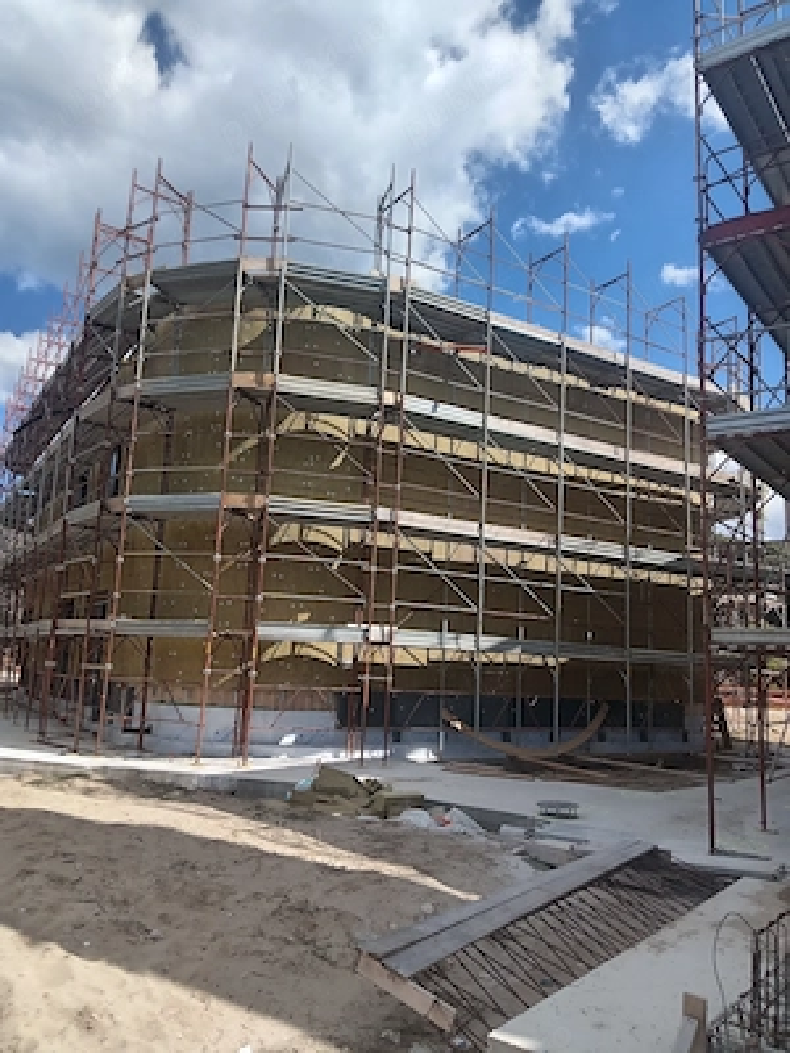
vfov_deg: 65.3
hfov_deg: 51.4
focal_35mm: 27
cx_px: 395
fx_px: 822
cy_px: 526
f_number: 1.8
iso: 100
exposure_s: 1/557
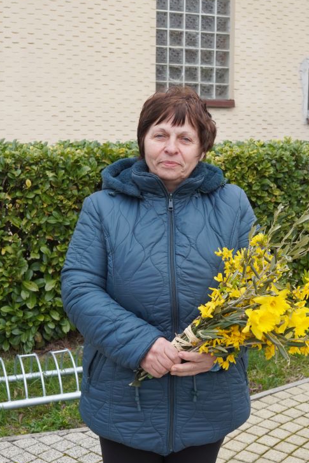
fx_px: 633
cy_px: 255
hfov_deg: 27.3
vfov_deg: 40.1
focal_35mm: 49
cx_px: 192
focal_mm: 24.1
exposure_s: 1/160
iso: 500
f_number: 5.6
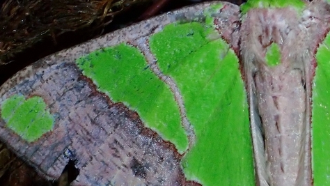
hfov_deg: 8.2
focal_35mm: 262
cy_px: 104
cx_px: 281
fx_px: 2293
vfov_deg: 4.6
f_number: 6.3
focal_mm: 18
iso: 200
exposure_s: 1/200
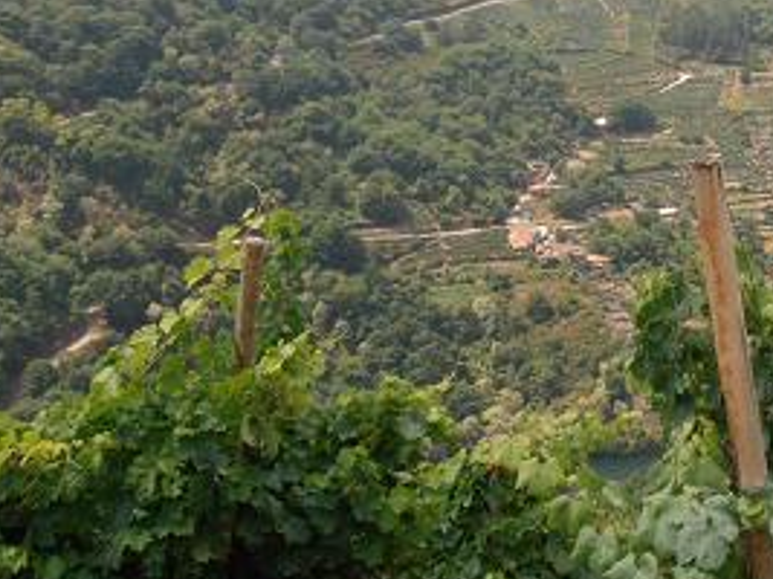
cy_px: 179
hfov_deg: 21.8
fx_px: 1942
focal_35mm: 87
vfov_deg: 16.9
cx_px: 741
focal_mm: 7.87
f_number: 4.2
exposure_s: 1/640
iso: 80
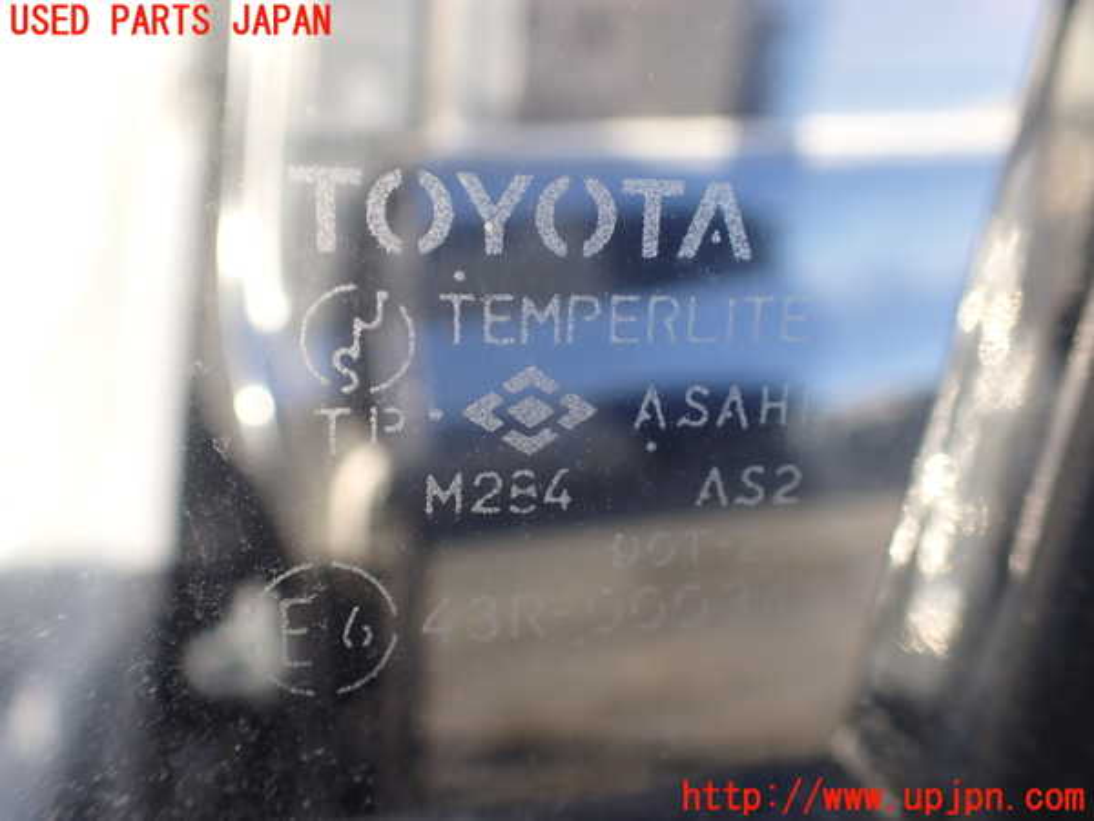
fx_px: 948
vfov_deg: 46.8
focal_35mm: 30
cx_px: 547
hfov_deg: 60.0
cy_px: 410
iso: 100
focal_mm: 5.4
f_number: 2.3
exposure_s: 1/125
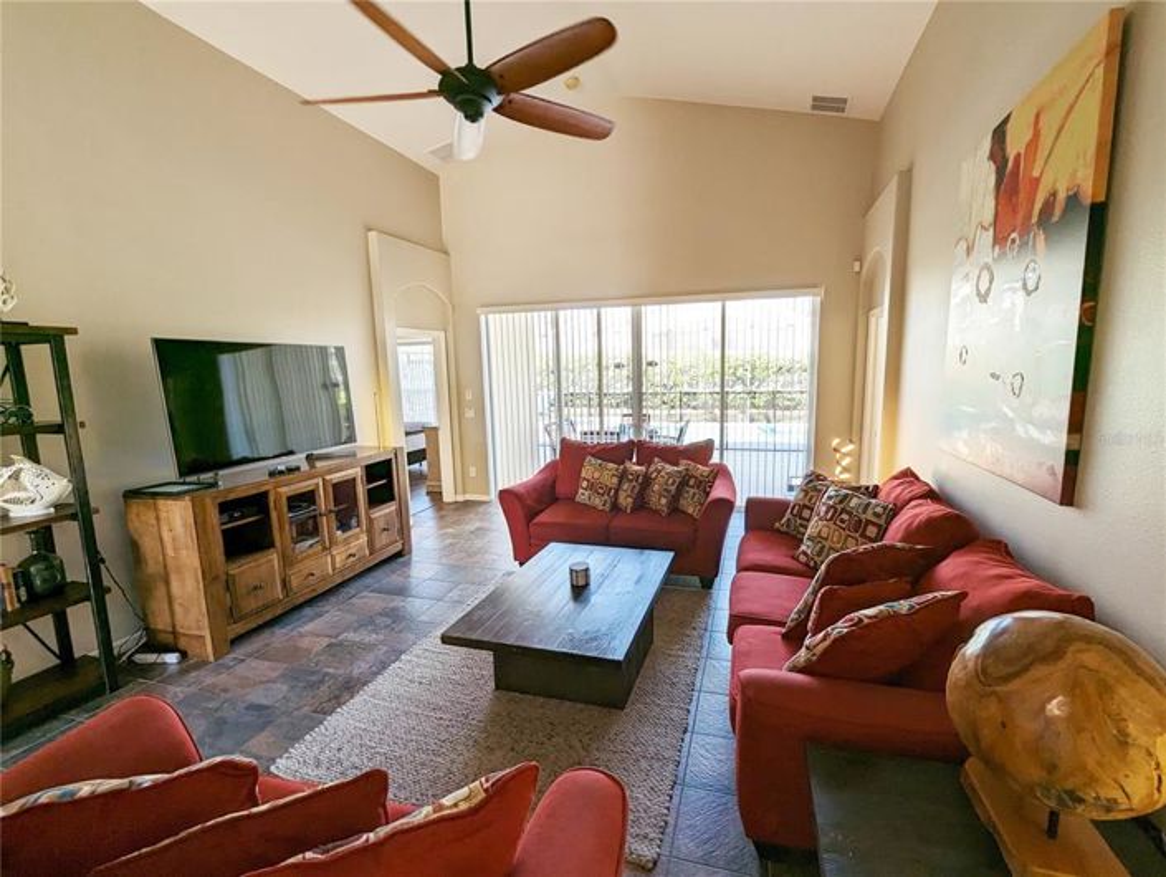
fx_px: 438
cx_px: 583
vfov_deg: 90.0
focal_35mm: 13
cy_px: 438
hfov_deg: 106.1
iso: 48
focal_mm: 1.95
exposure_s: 1/51.1
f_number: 2.2
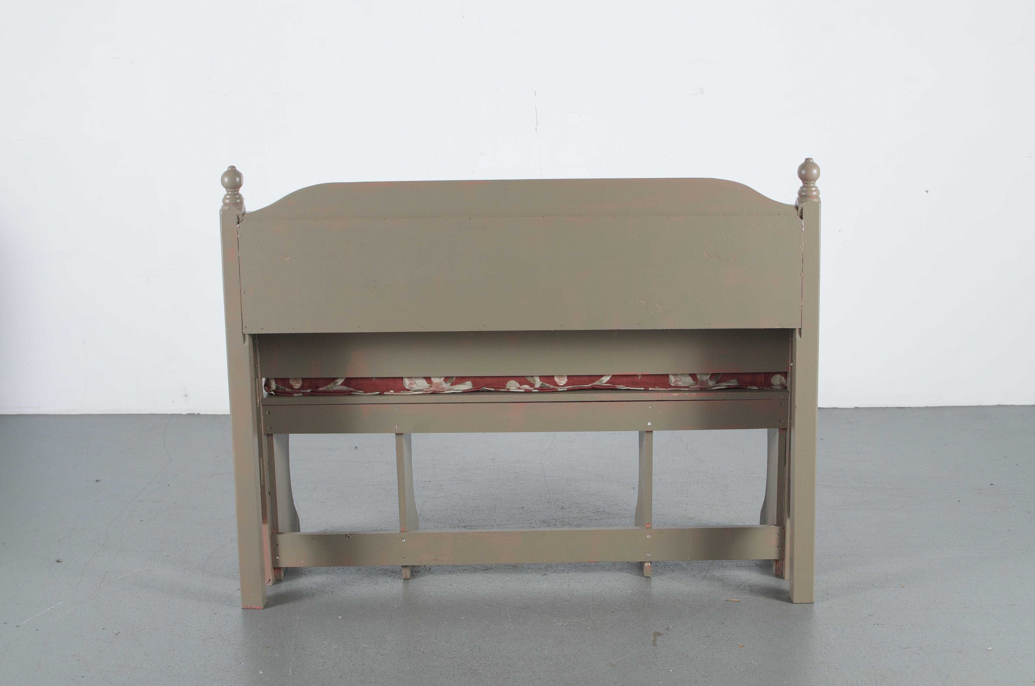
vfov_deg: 25.6
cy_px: 343
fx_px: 1506
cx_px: 518
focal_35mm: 52
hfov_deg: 37.9
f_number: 6.3
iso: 100
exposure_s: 1/160
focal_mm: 35
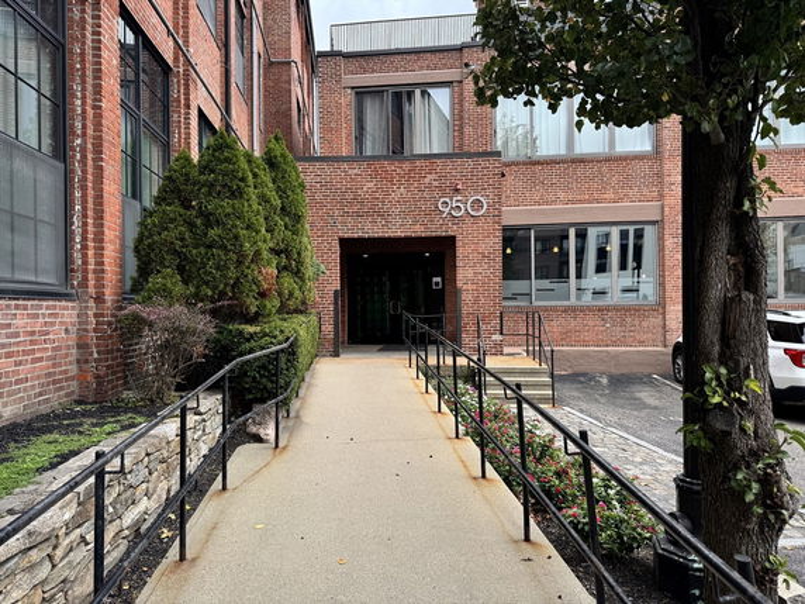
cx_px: 402
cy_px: 302
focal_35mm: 24
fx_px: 558
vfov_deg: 56.8
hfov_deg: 71.6
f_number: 1.78
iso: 80
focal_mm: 6.76
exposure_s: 1/451
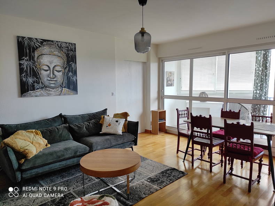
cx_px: 138
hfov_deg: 69.4
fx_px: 199
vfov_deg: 54.9
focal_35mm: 25
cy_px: 103
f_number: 1.89
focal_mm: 5.43
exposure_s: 1/100
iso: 195
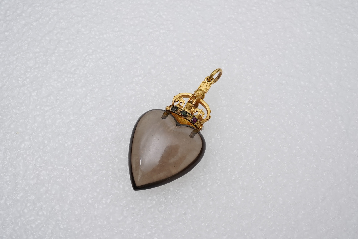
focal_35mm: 45
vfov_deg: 29.9
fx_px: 447
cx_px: 179
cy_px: 120
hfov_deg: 43.6
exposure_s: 1/100
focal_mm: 30
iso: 400
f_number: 22
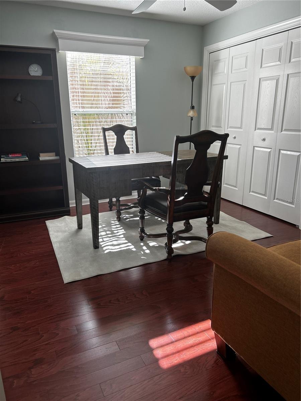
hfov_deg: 53.1
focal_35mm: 26
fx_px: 301
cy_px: 200
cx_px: 150
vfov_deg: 67.3
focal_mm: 5.7
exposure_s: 1/162
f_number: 1.5
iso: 50
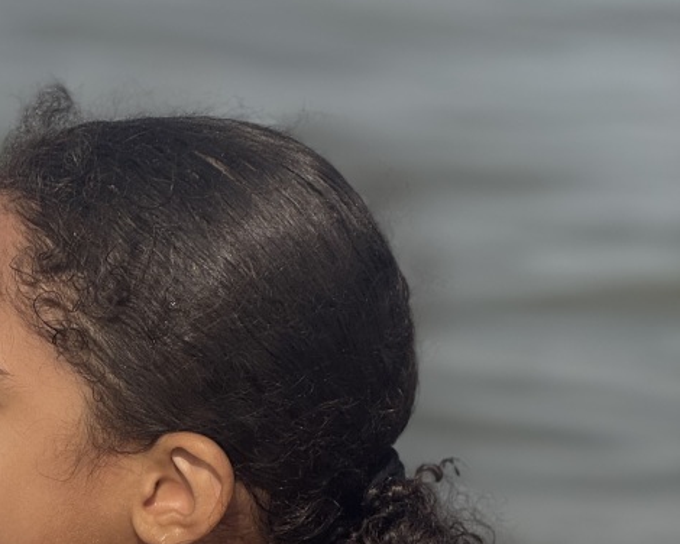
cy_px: 728
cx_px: 113
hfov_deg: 7.3
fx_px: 5353
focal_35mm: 266
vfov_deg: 5.8
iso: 50
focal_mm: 15.66
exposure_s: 1/1689
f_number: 2.8
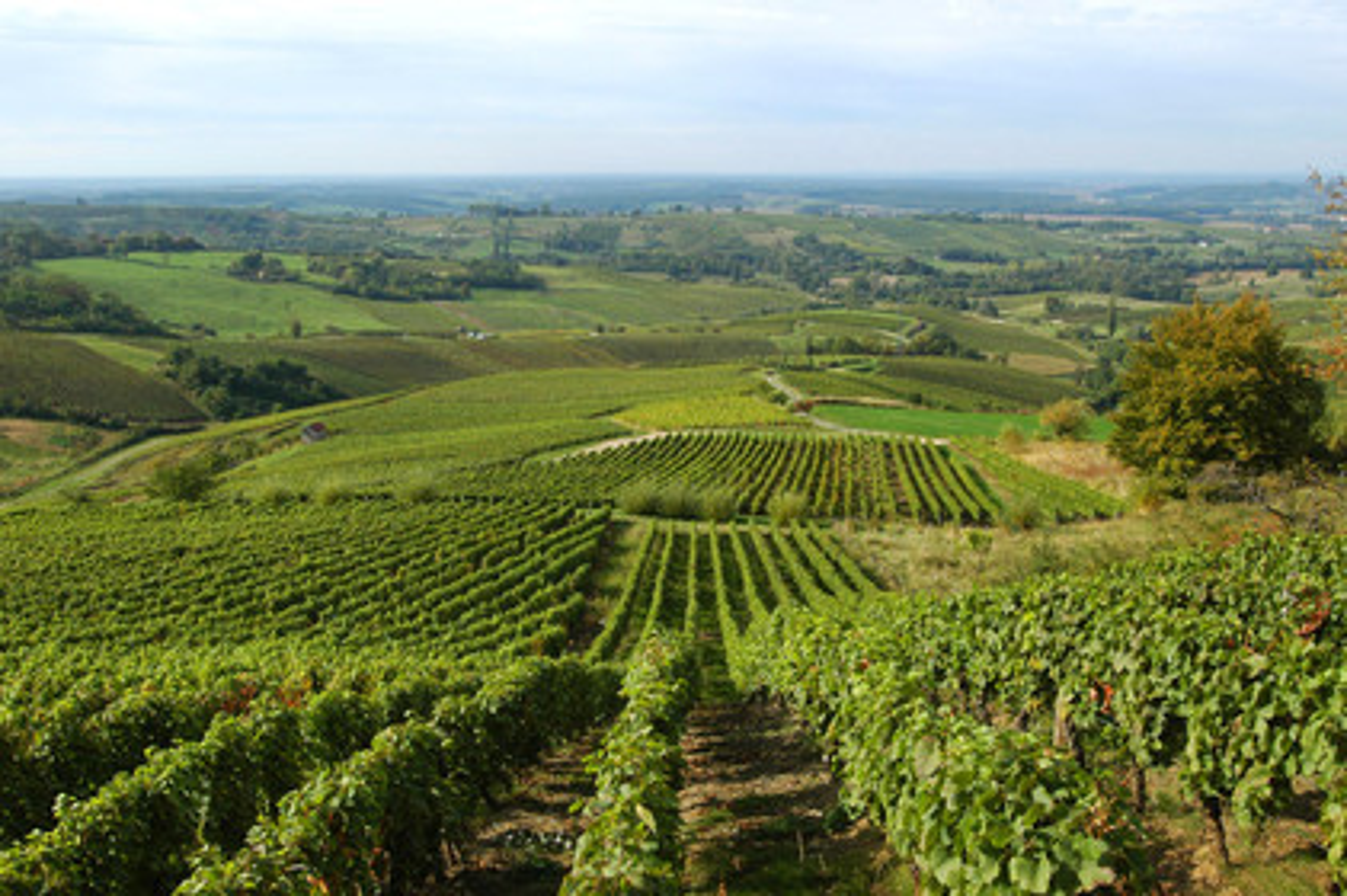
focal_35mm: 36
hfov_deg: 53.2
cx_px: 674
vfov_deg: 36.8
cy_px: 448
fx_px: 1346
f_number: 8
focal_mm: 24
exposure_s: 1/250
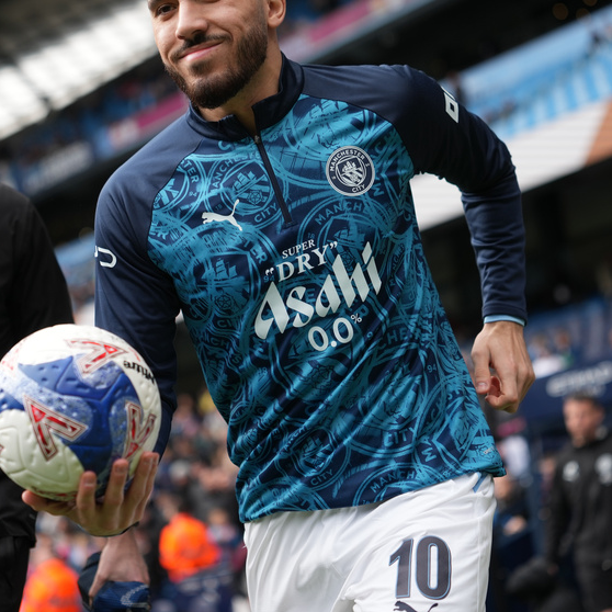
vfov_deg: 22.2
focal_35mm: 78
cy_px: 242
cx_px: 258
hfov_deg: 22.2
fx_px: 1560
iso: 250
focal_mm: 50
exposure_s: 1/2000
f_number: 2
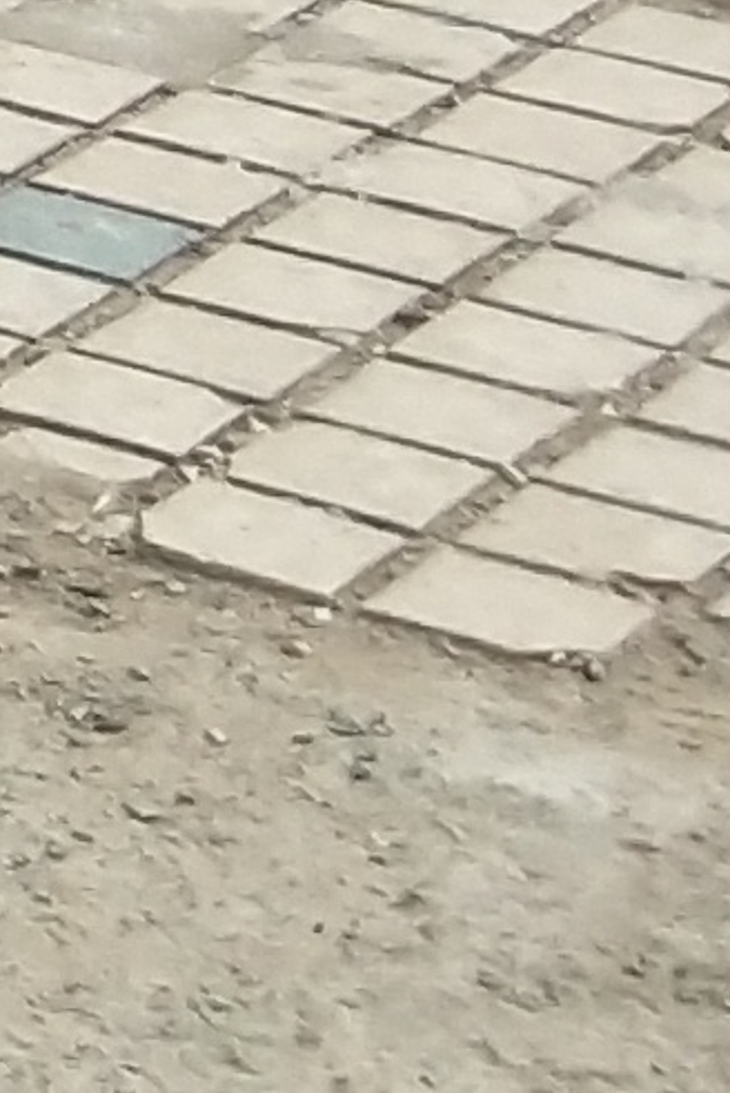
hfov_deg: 4.0
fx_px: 8291
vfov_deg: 6.8
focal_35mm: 273
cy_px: -2126
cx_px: -3746
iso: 50
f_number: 2.2
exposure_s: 1/945
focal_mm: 3.69
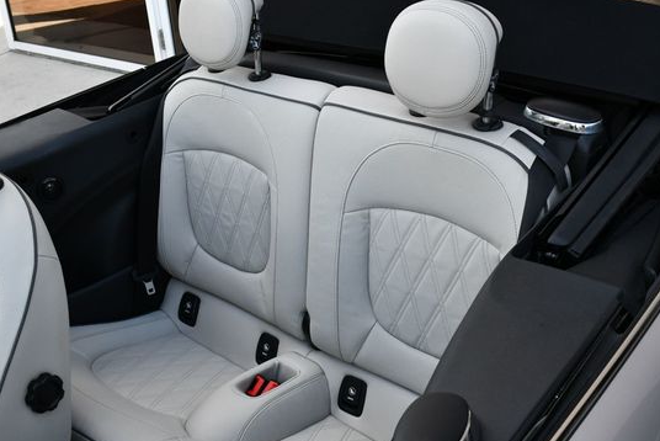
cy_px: 220
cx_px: 271
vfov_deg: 31.2
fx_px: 789
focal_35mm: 43
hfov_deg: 45.2
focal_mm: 18
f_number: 5.6
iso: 250
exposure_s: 1/250
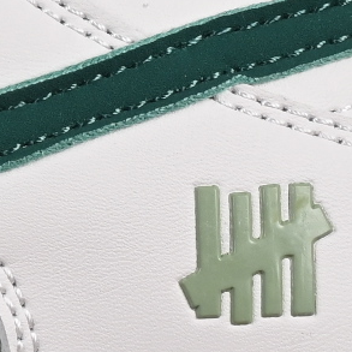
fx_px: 6972
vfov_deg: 2.9
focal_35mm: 606
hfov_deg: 2.9
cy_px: -53
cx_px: -566
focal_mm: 50
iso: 160
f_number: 8
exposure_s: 1/80
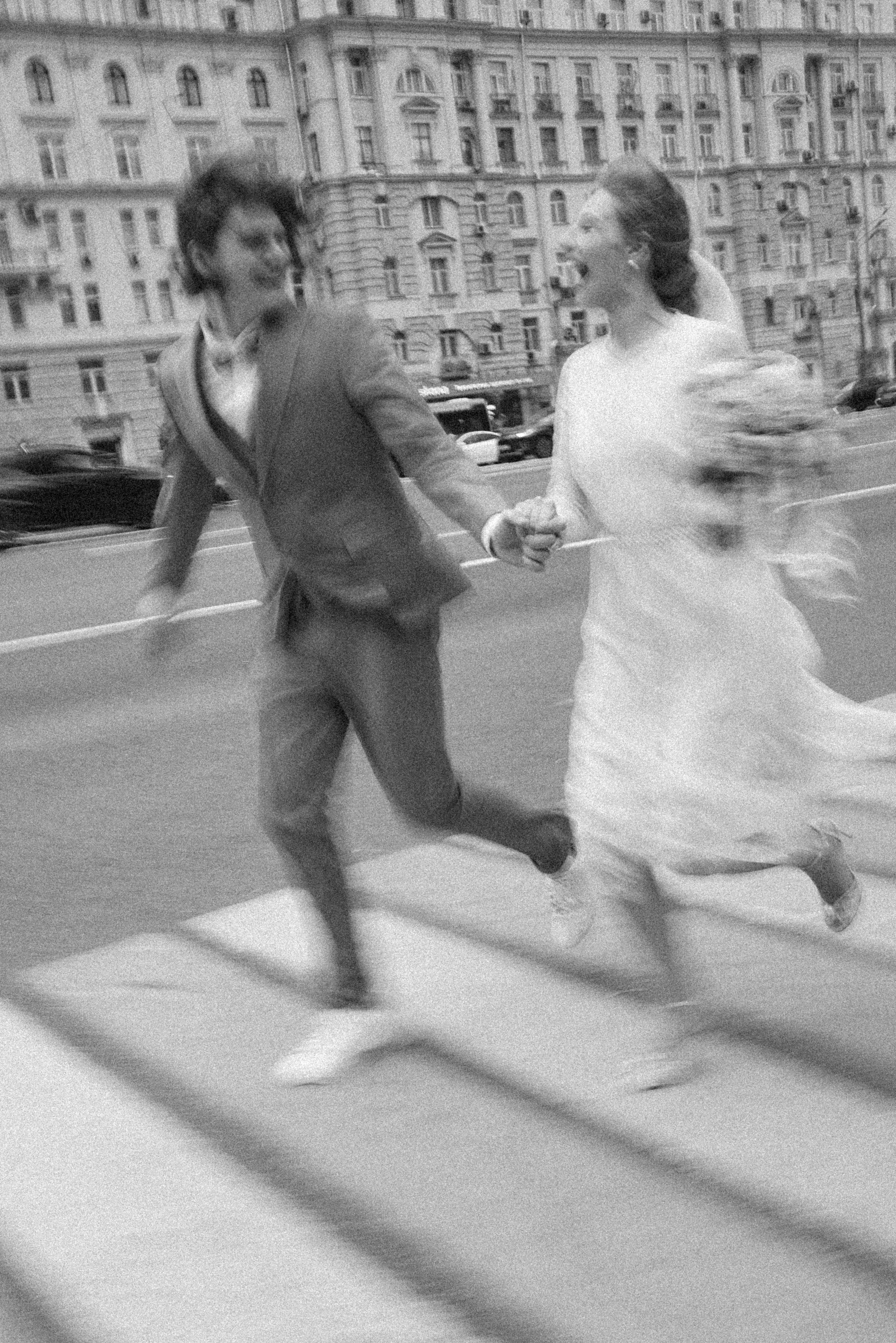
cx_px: 448
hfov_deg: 35.1
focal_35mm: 38
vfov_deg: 50.7
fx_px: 1418
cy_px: 672
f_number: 11
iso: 320
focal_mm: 38
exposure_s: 1/30
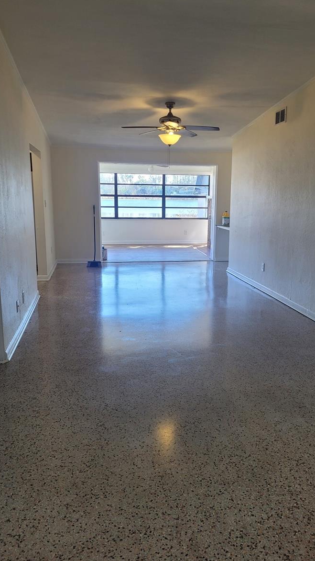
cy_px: 284
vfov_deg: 66.1
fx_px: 431
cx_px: 166
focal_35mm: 29
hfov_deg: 40.2
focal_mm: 5.4
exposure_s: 1/120
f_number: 1.8
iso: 64
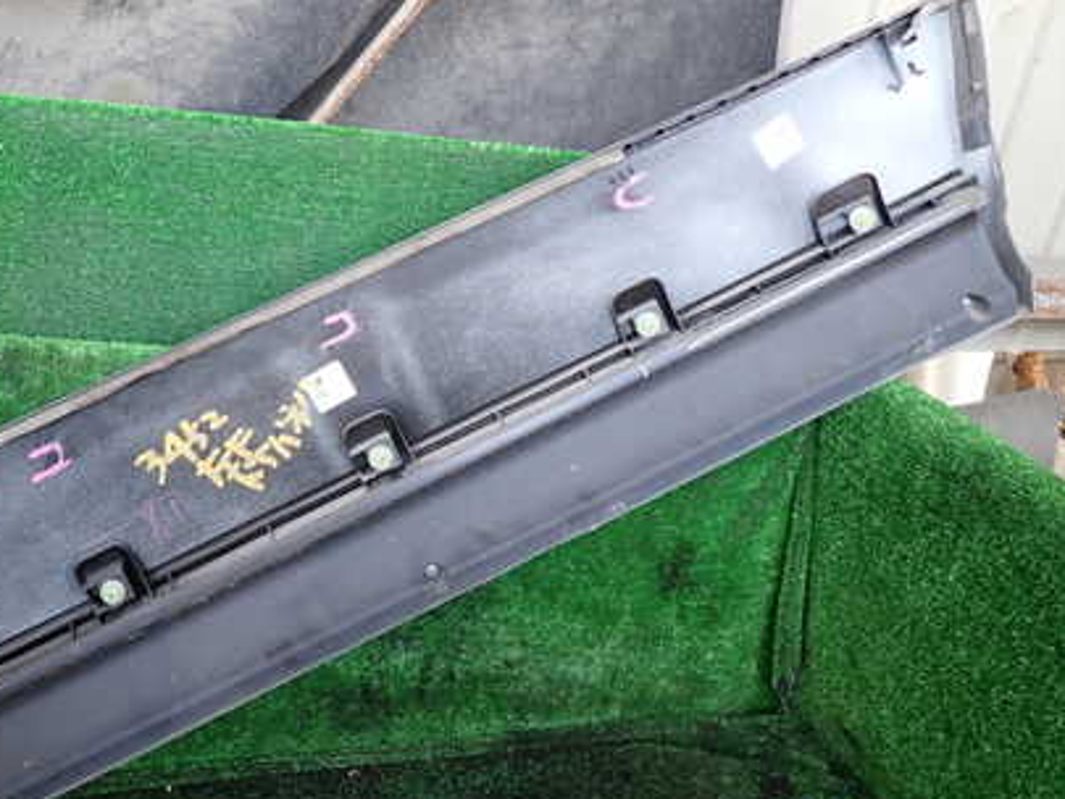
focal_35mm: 37
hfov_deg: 49.0
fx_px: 1139
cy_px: 376
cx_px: 329
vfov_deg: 38.7
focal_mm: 4.5
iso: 125
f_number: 2
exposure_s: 1/60
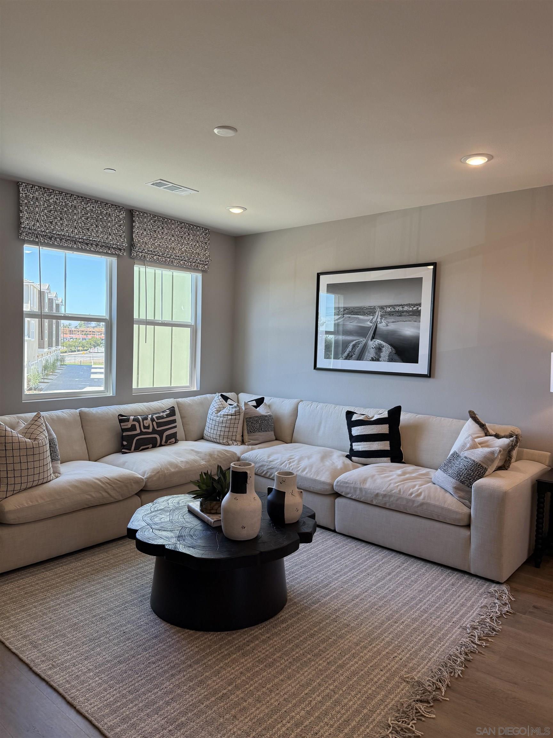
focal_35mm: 24
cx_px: 276
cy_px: 369
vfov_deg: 71.6
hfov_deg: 56.8
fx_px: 511
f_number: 1.78
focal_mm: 6.76
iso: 125
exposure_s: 1/234
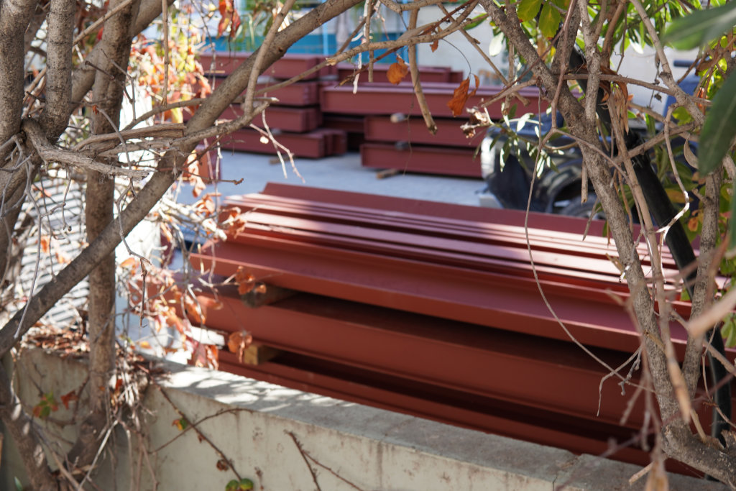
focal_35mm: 45
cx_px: 368
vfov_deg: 29.9
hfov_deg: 43.6
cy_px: 246
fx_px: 920
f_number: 4
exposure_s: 1/160
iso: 125
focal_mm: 30
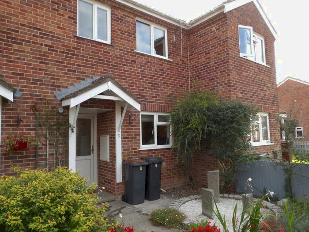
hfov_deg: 71.6
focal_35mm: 24
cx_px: 154
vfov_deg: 56.8
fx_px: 214
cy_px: 116
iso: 100
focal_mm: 4.3
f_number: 4.1
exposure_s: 1/107
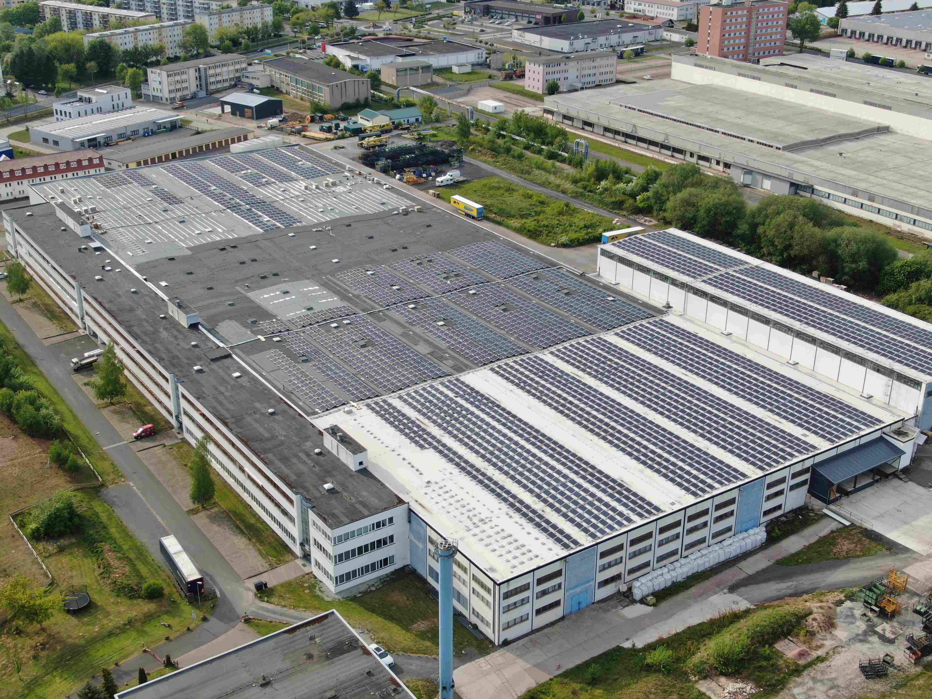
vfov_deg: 33.6
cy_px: 350
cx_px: 466
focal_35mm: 43
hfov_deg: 43.9
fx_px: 1158
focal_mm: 7.39
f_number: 3.6
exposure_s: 1/400
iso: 100
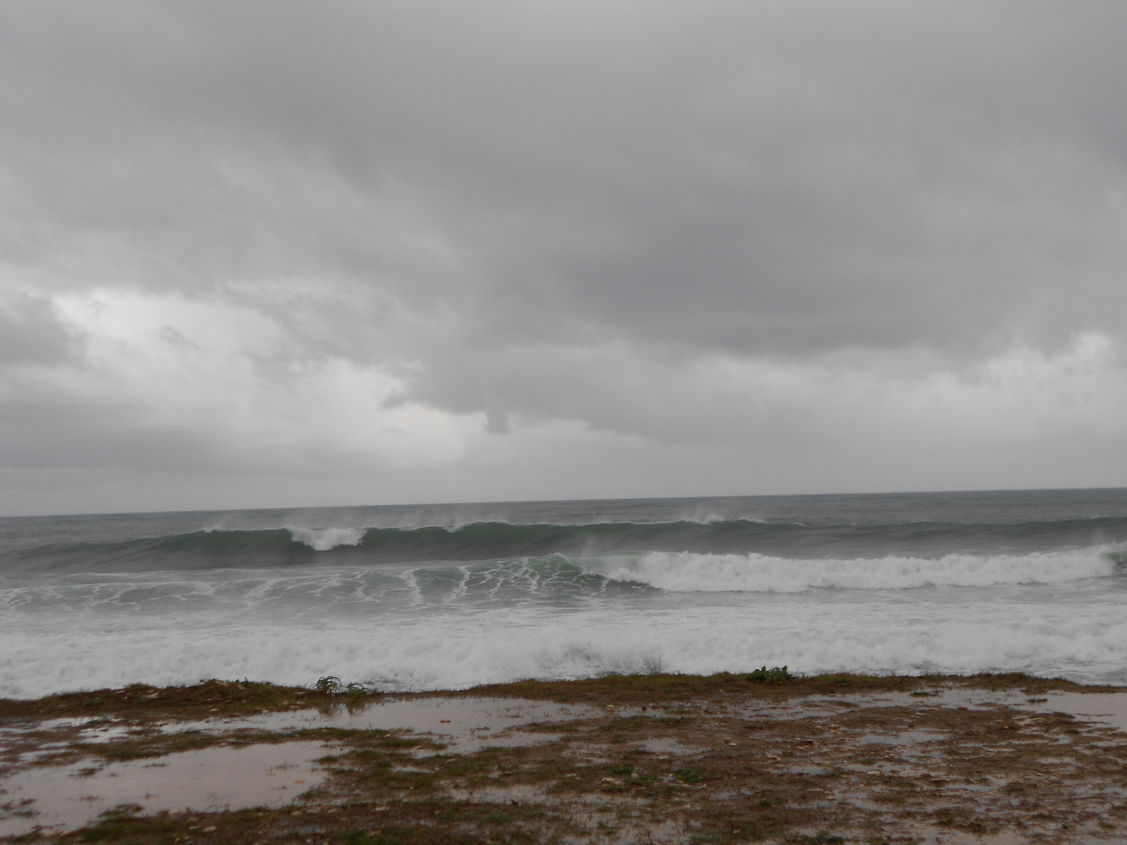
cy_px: 422
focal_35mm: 56
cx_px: 564
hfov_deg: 34.3
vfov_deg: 26.1
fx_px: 1823
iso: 80
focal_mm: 10.3
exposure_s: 1/125
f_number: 4.9
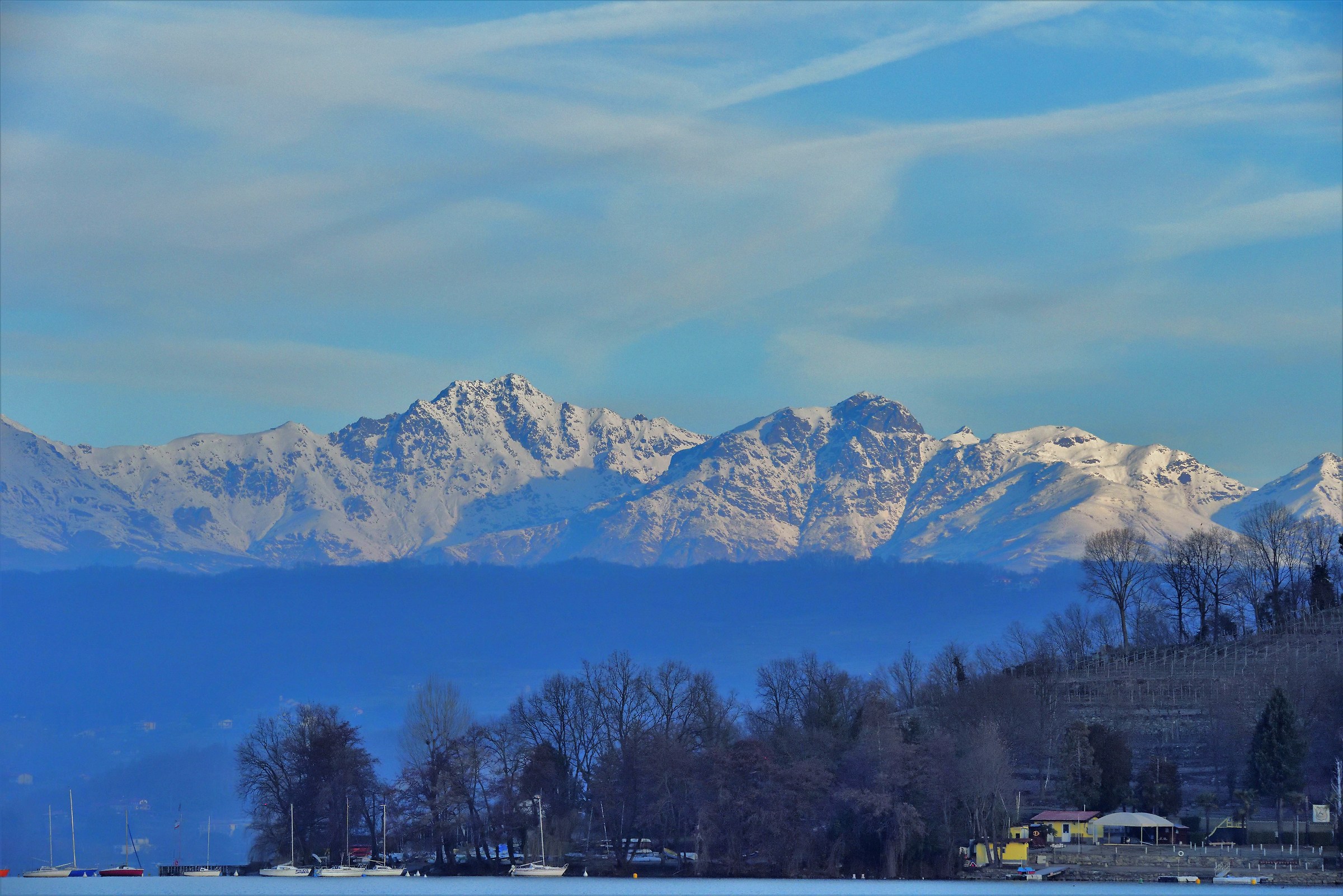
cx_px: 672
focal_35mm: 150
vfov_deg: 9.2
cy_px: 448
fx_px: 5596
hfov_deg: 13.7
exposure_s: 1/2500
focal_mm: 150
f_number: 8
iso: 3200
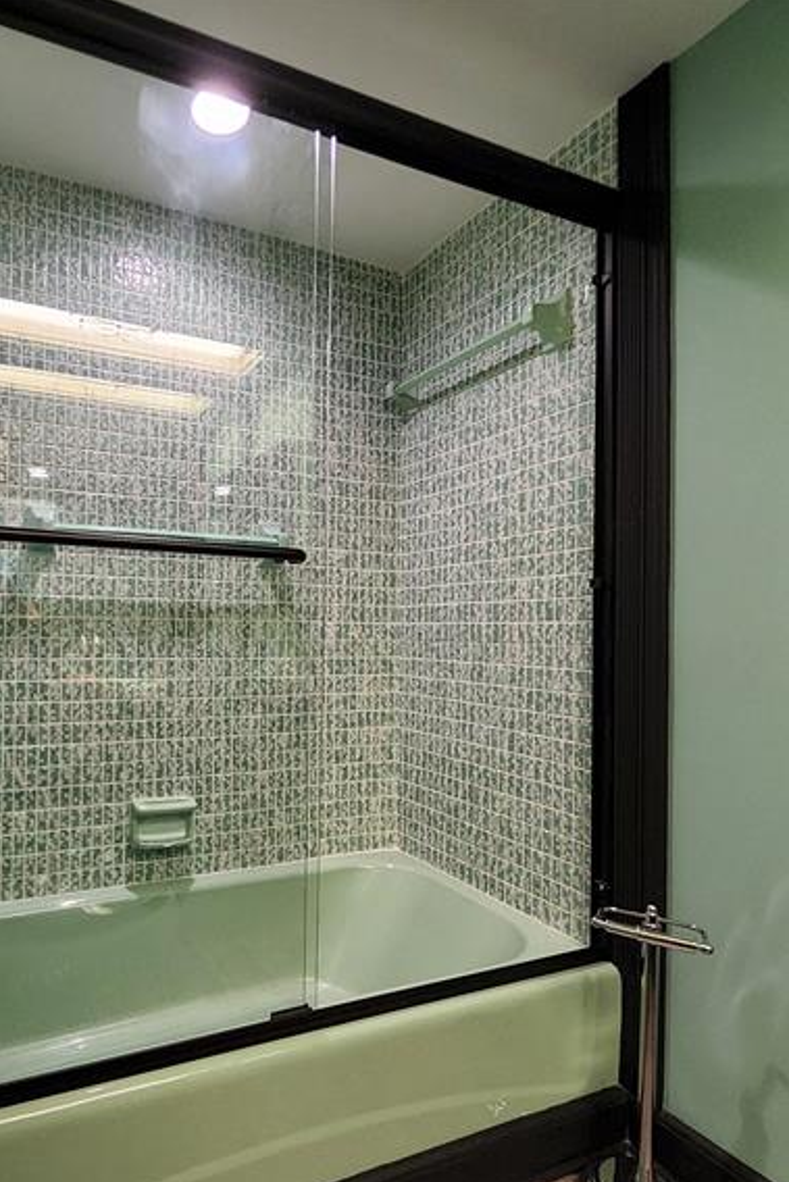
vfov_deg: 86.8
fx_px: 624
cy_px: 616
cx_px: 227
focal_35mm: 19
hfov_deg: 62.0
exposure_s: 1/60
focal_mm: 1.13
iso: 200
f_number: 2.2
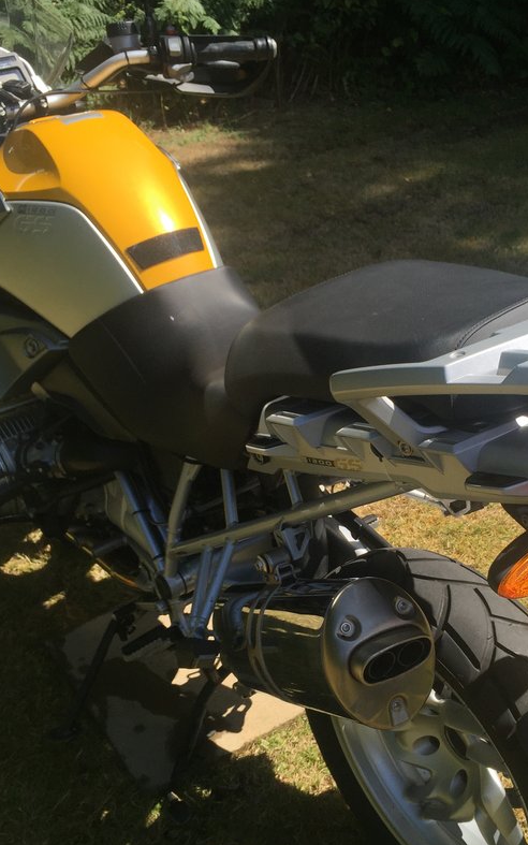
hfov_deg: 31.6
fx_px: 921
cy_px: 477
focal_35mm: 40
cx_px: 378
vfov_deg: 49.2
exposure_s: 1/1721
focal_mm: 4.15
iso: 32
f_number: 2.2
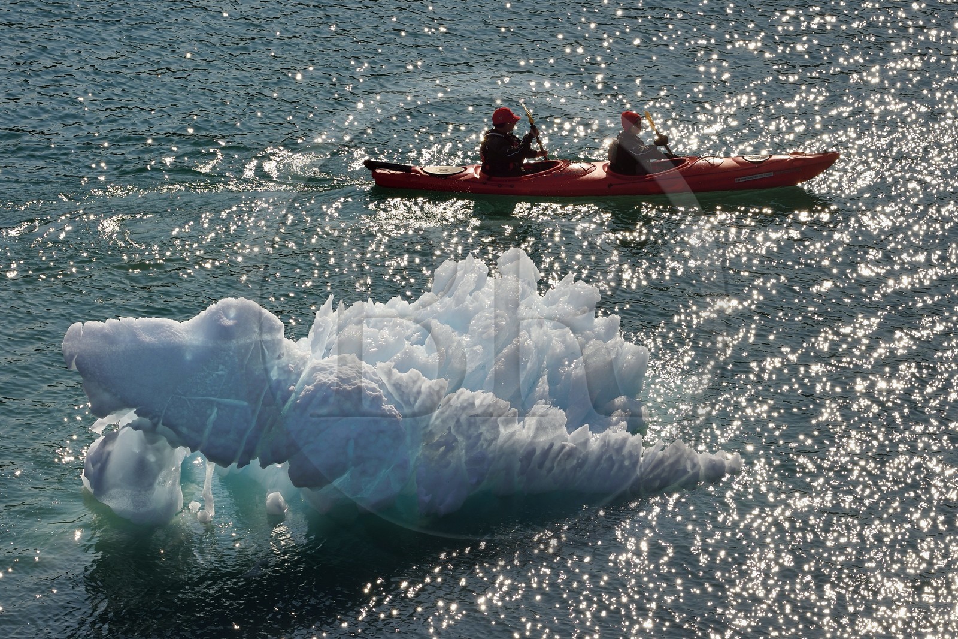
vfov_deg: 7.0
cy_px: 320
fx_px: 5188
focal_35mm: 195
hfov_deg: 10.6
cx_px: 479
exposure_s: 1/640
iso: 200
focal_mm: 195
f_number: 13
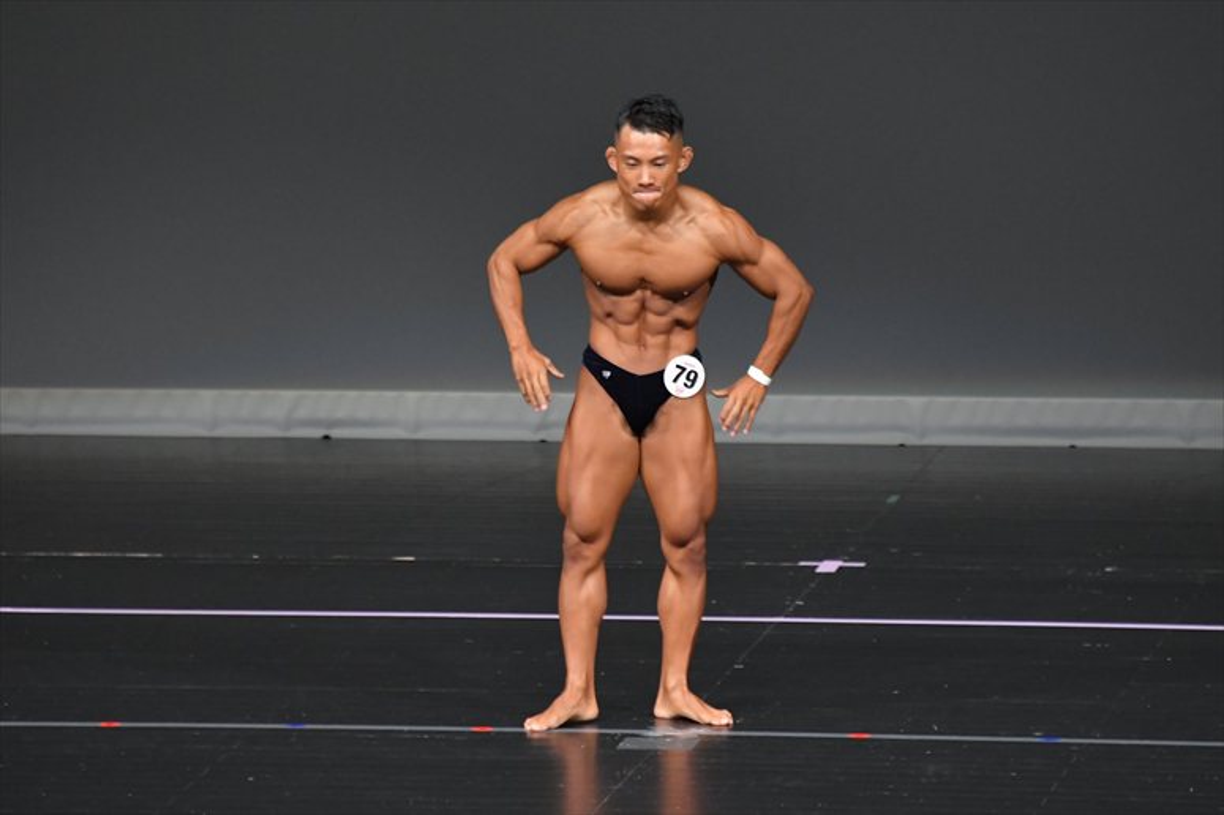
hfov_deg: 5.5
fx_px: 12744
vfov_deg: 3.7
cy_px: 408
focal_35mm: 375
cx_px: 612
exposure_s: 1/400
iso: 4000
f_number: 5.6
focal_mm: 250
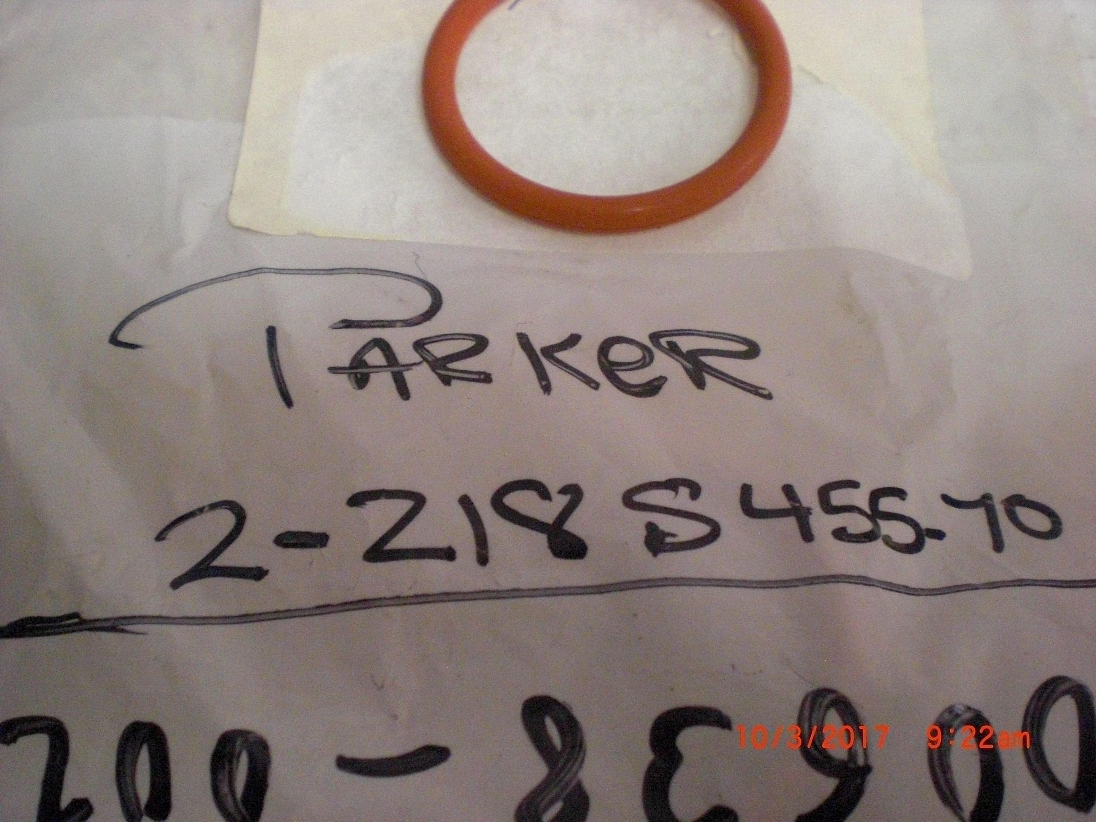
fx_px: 1203
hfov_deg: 49.0
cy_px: 411
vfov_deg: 37.7
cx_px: 548
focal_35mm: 38
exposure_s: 1/100
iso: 800
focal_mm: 6.3
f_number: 3.1
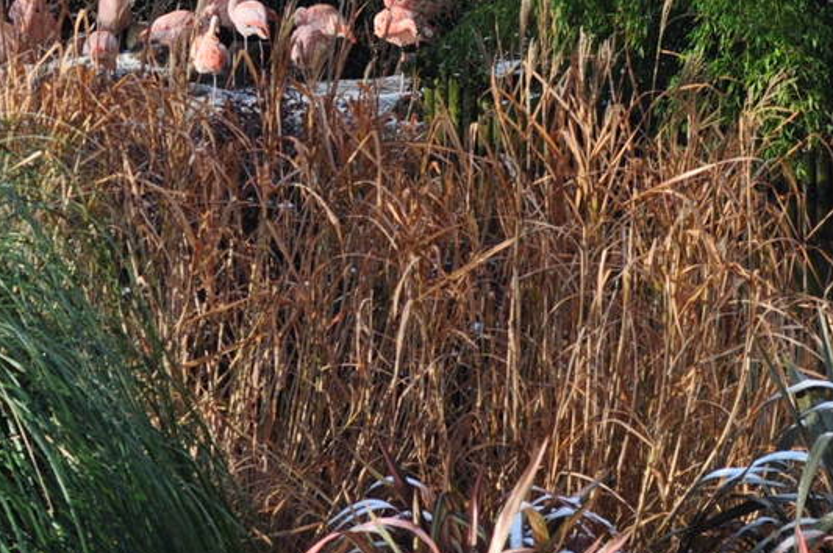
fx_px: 5720
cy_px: -32
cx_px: 95
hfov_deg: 8.3
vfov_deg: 5.5
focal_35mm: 248
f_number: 9
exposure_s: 1/160
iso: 200
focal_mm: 55
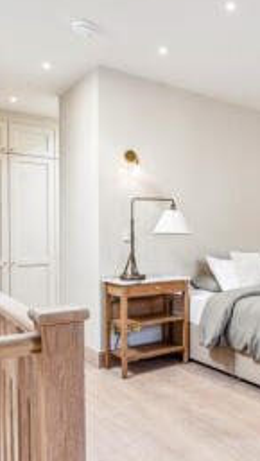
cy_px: 243
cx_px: 267
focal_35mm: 31
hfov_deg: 34.1
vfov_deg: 62.5
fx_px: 379
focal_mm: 16
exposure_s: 1/20
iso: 400
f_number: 11
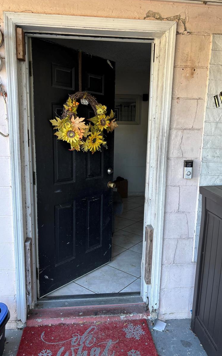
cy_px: 180
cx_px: 115
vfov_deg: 66.5
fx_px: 271
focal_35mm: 28
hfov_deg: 44.5
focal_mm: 5.96
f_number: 1.6
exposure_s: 1/121
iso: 50
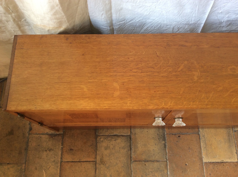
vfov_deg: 44.1
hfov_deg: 56.9
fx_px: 220
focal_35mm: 32
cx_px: 119
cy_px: 88
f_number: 2.4
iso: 32
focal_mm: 3.3
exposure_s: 1/25
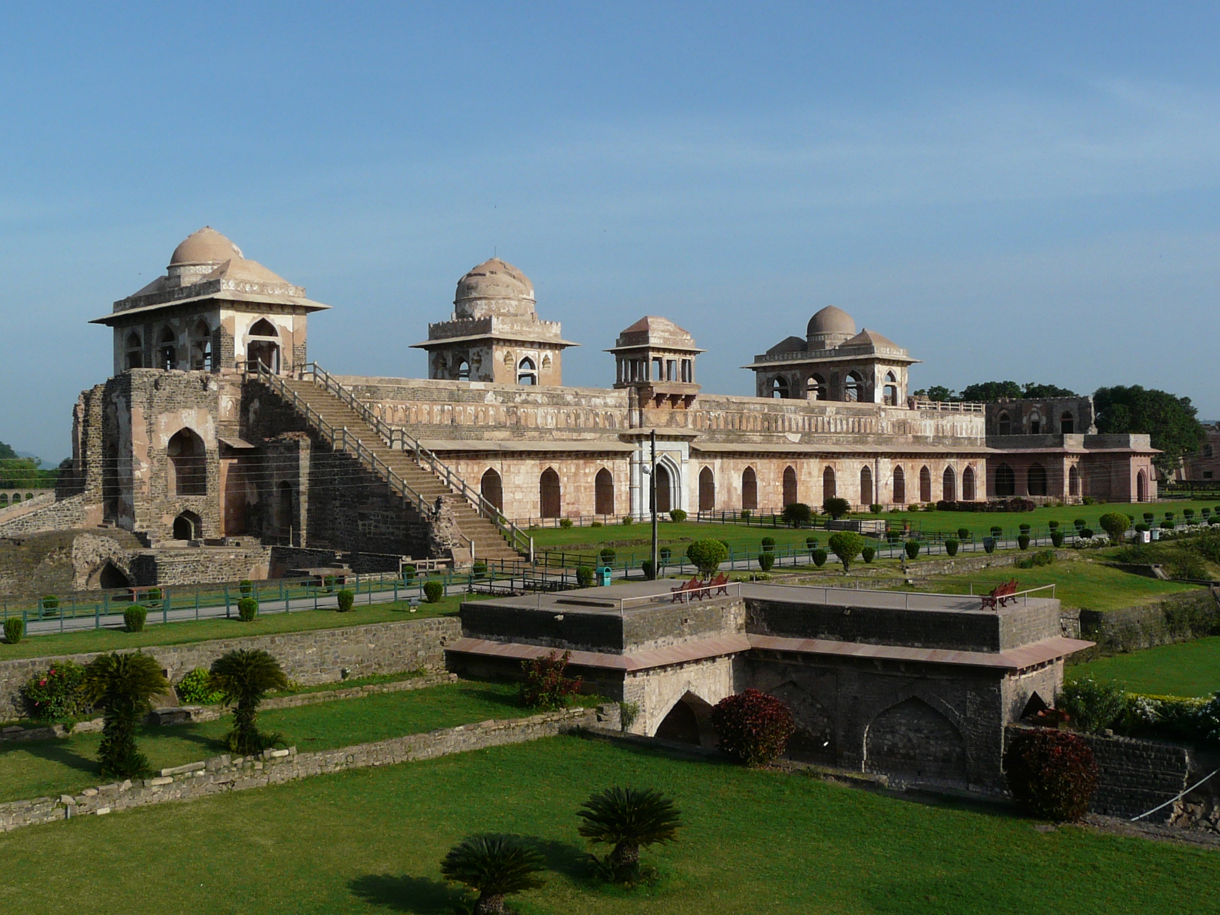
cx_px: 610
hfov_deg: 47.9
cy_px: 458
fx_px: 1375
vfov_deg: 36.8
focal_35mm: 39
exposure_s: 1/400
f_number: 5.6
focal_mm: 4.6
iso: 100
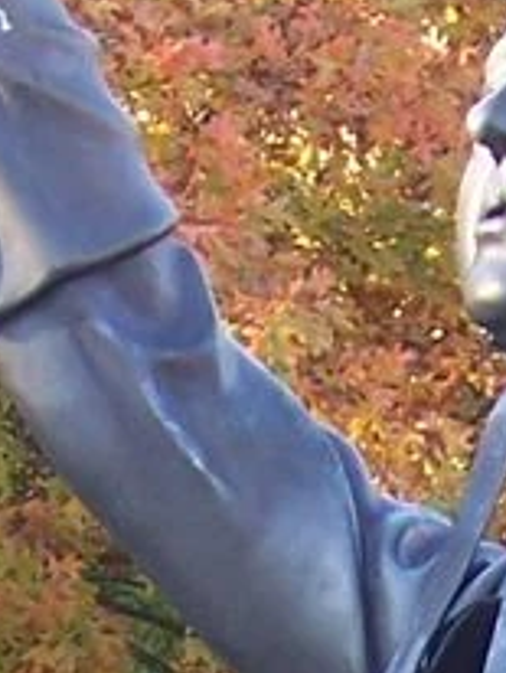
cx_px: 552
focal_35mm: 329
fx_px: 6399
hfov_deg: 4.5
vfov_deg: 5.8
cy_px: 1624
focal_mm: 8.6
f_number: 3.4
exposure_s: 1/60
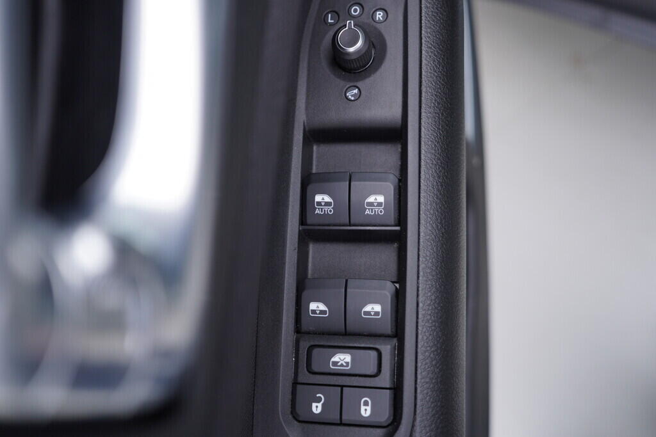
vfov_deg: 36.9
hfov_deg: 53.1
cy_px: 218
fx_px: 656
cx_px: 328
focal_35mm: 36
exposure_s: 1/40
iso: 160
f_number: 2.8
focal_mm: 24
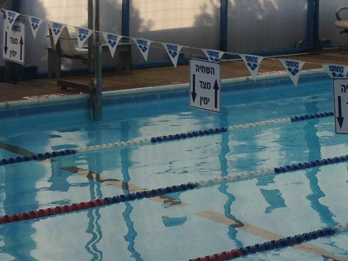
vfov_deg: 10.7
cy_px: -53
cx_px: 291
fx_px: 1367
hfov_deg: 14.4
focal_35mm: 136
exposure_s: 1/276
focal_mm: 4.12
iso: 50
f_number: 2.4
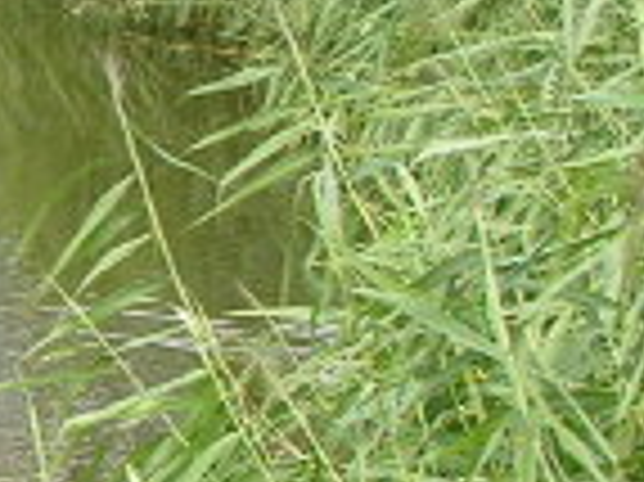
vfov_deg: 6.9
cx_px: -662
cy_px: 428
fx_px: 3997
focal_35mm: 215
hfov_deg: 8.7
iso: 50
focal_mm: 8.9
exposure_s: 1/50.3
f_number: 3.6
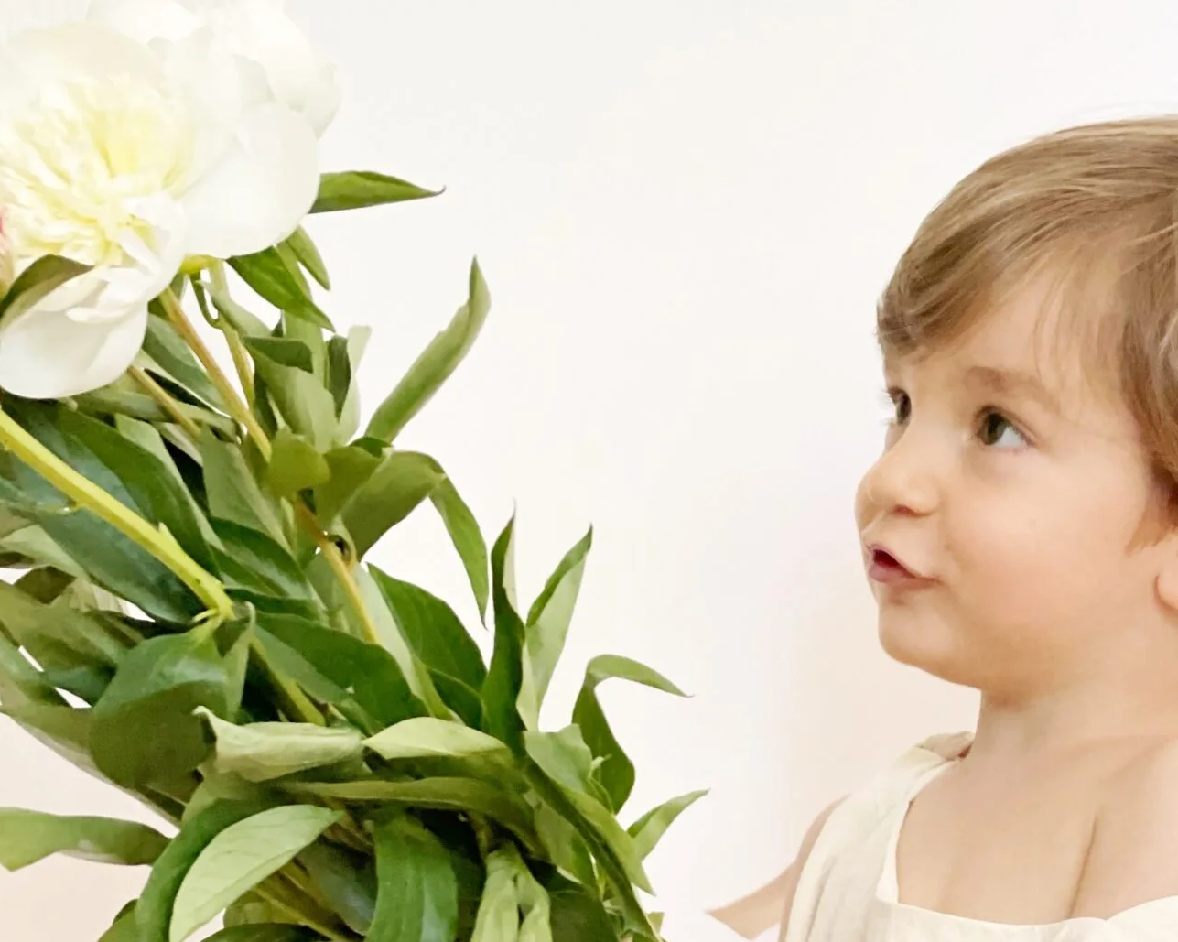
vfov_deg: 15.1
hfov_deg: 18.9
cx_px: 778
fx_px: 3520
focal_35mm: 101
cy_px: 836
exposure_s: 1/122
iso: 200
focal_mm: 6
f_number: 2
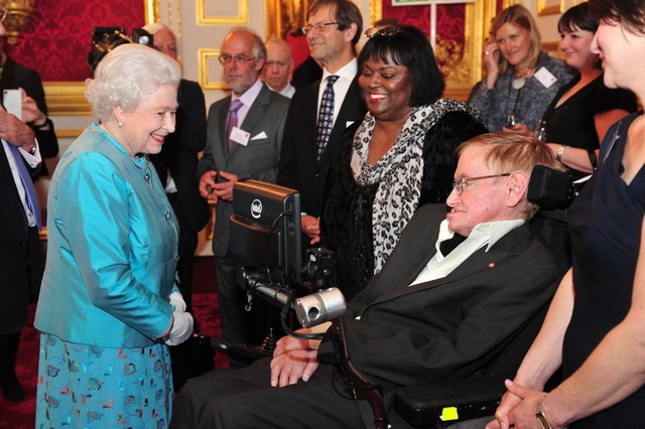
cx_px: 322
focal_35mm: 48
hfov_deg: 41.1
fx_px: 860
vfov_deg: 28.0
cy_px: 214
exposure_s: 1/30
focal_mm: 48
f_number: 4.5
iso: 1600
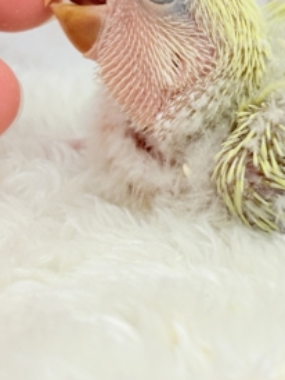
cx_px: 307
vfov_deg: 16.2
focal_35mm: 121
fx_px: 1329
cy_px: 73
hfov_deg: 12.1
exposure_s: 1/50
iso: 40
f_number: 1.6
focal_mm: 5.96
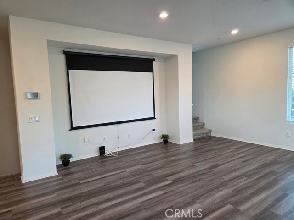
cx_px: 147
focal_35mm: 23
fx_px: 195
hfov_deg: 73.9
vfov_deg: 58.9
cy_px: 110
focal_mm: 5.4
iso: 250
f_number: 1.8
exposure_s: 1/120
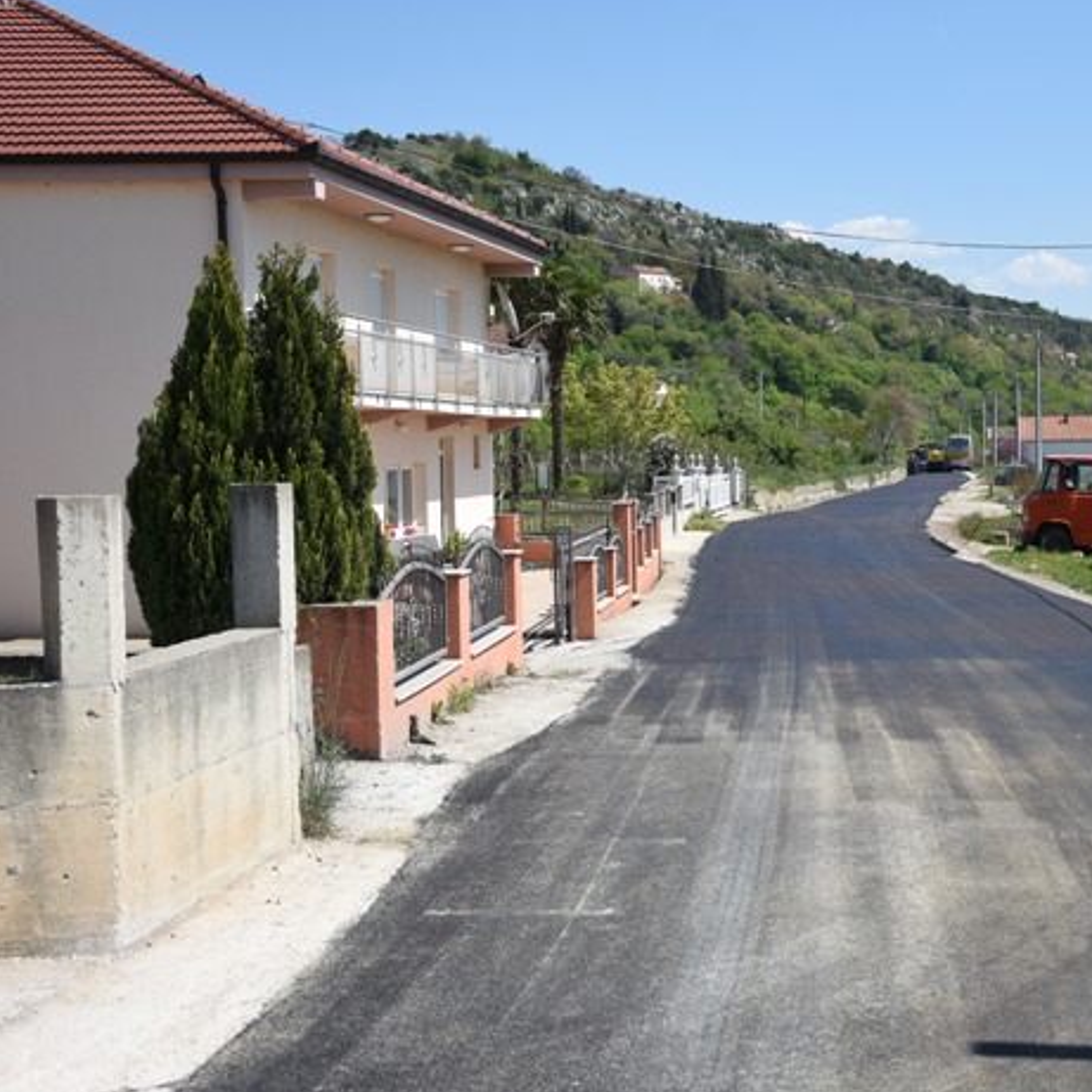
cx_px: 810
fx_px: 2213
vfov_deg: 27.7
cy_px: 546
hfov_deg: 27.4
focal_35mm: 62
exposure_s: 1/800
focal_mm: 32
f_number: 4.2
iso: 100
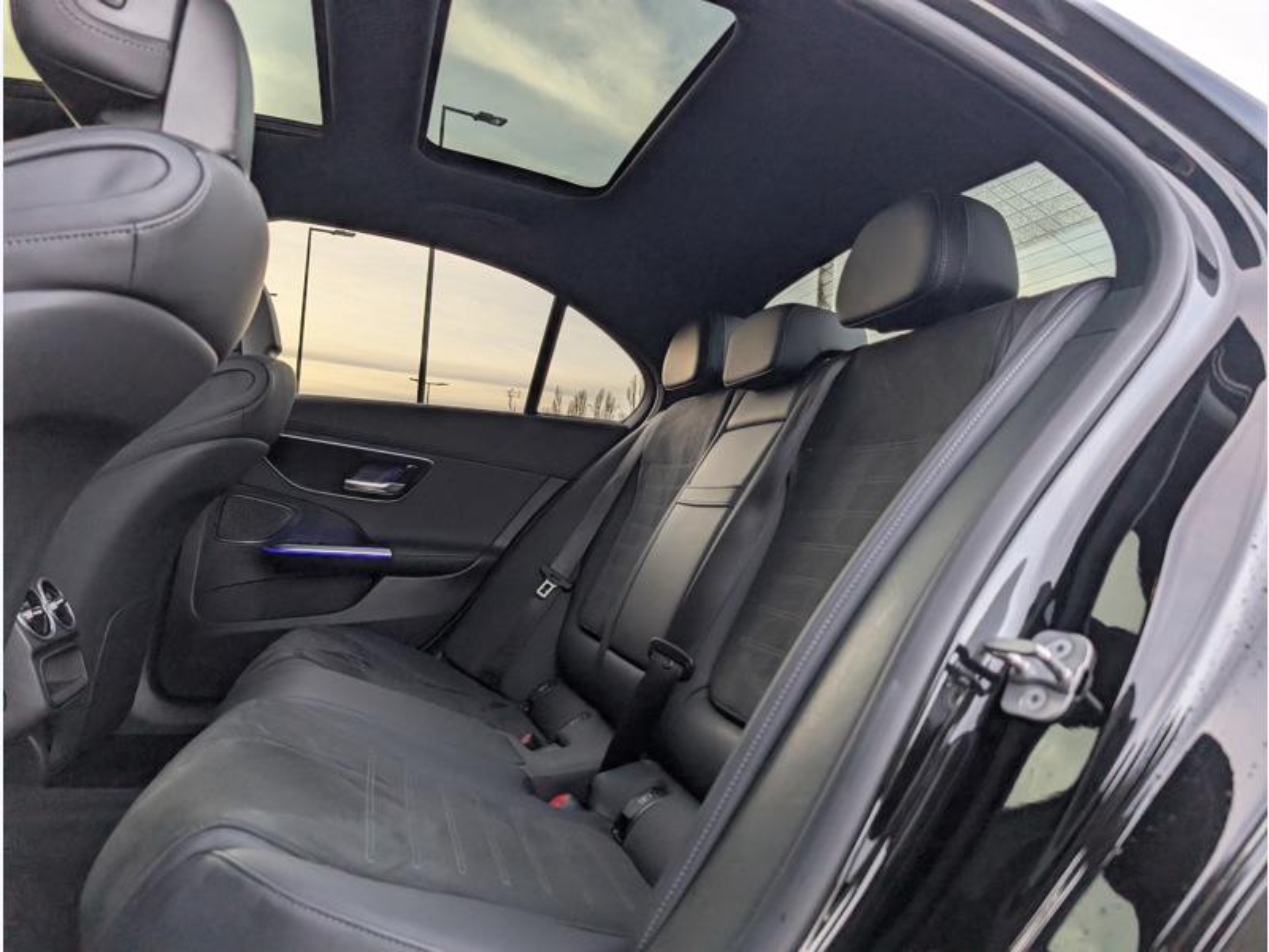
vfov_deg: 56.8
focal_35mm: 24
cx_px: 634
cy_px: 476
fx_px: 880
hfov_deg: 71.6
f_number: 1.68
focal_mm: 6.9
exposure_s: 1/372
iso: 73
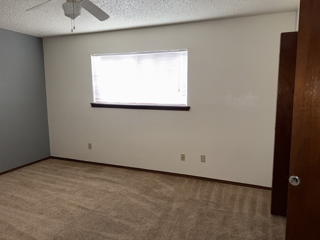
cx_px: 160
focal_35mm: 24
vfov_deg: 56.8
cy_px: 120
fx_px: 222
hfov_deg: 71.6
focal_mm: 6.76
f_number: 1.78
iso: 160
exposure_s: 1/16
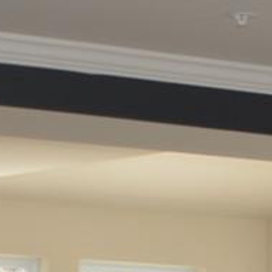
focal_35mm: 328
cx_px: -21
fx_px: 2916
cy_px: 505
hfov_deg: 5.3
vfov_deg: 5.3
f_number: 4
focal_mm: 24
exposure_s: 1/125
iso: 140
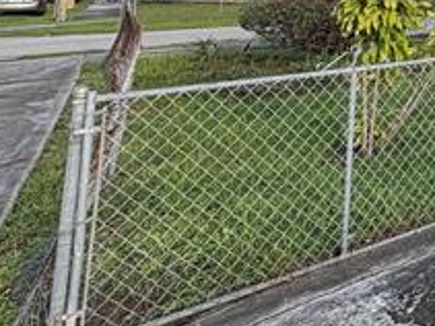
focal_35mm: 53
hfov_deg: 24.3
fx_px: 666
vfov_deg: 24.1
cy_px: -99
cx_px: 713
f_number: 2.2
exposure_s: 1/445
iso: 40
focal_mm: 2.22
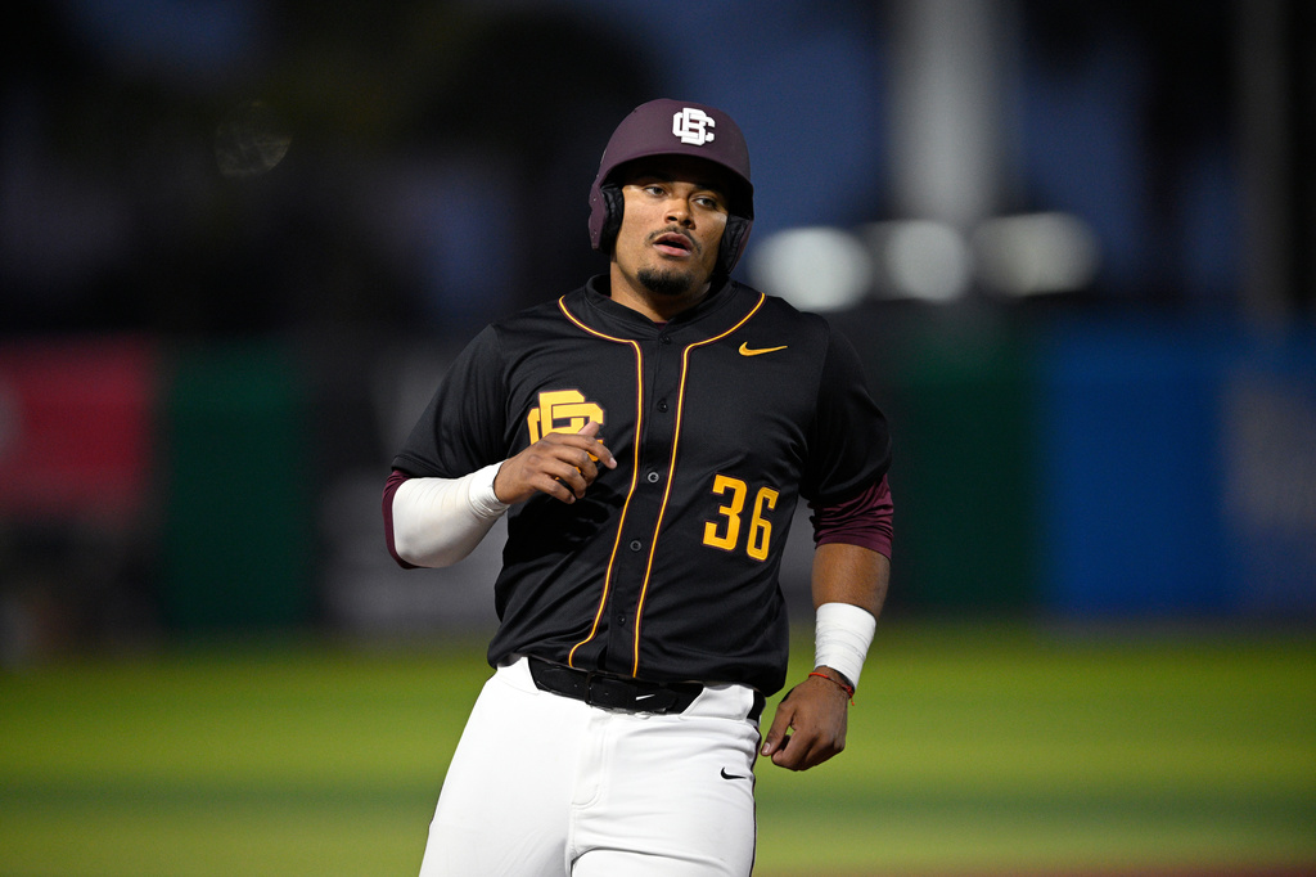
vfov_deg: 3.4
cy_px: 438
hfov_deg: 5.2
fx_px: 14617
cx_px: 658
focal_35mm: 400
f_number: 2.8
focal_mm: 400
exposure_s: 1/1250
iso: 3200
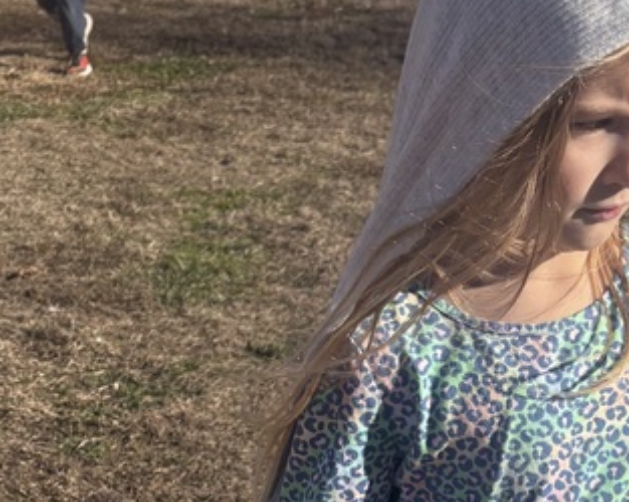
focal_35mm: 83
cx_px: 506
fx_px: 1544
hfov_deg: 22.7
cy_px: 635
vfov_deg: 17.4
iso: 50
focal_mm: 5.96
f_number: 1.6
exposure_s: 1/2451
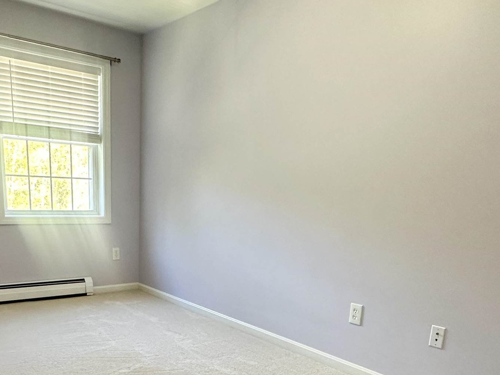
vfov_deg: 41.6
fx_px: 462
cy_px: 317
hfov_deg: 56.3
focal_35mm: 32
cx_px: 198
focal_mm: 2.22
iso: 200
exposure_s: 1/60
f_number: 2.2
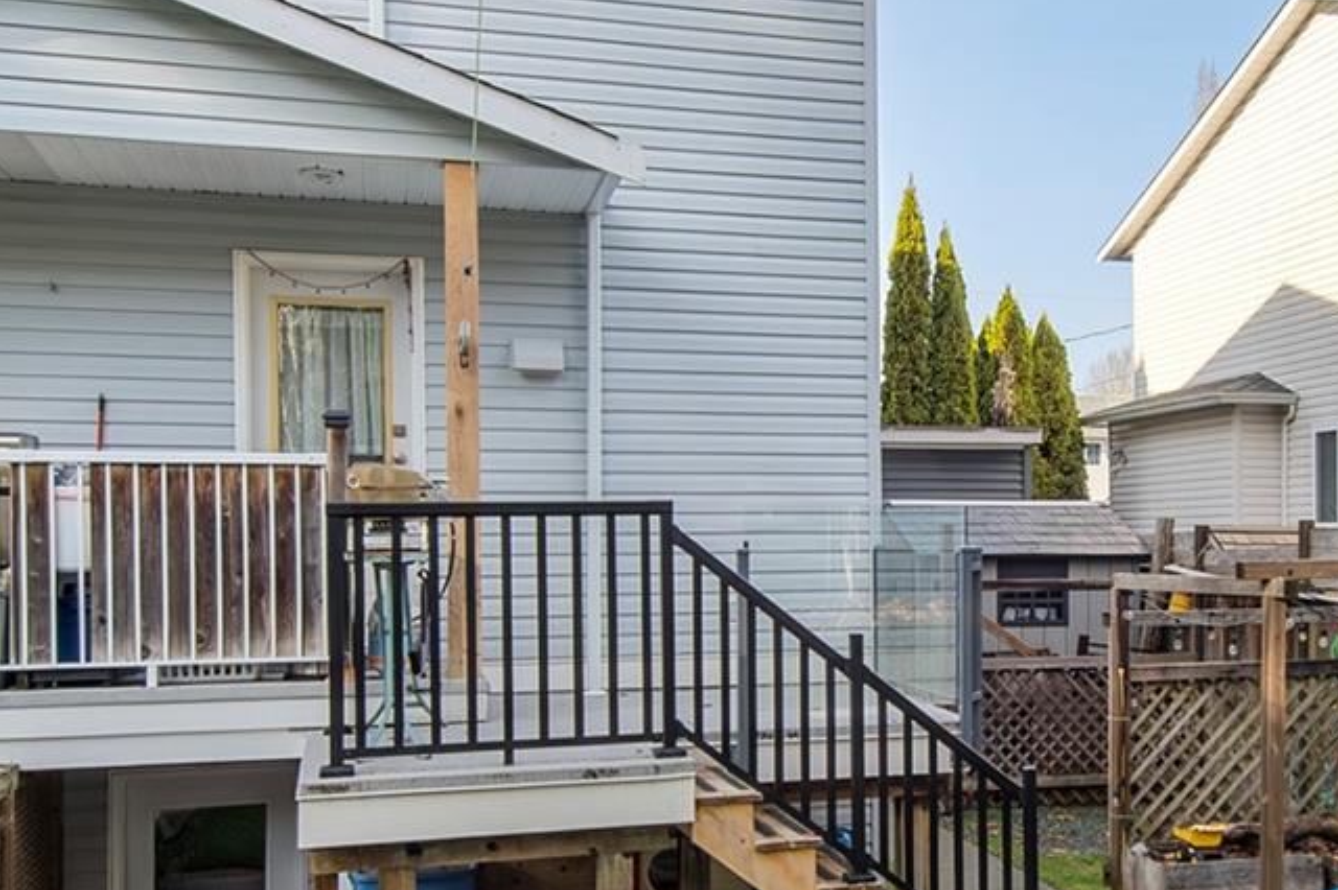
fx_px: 1672
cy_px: 533
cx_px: 964
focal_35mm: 45
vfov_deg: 29.8
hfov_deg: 42.6
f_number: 8
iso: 200
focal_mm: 12
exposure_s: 1/80
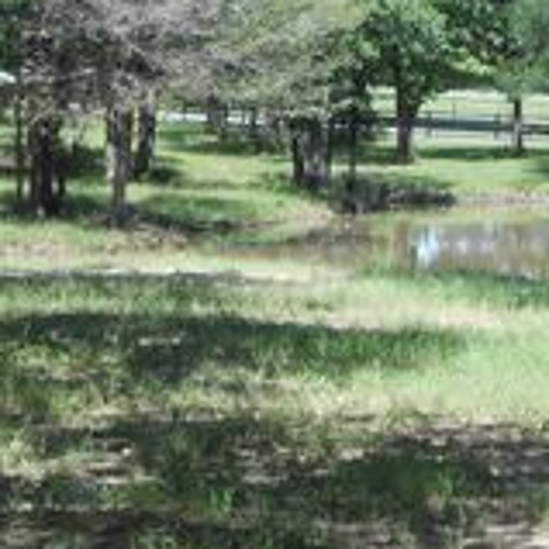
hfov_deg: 13.9
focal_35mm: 122
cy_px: 88
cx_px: 639
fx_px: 2189
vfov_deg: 14.2
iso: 80
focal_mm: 7.8
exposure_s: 1/200
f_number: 4.5
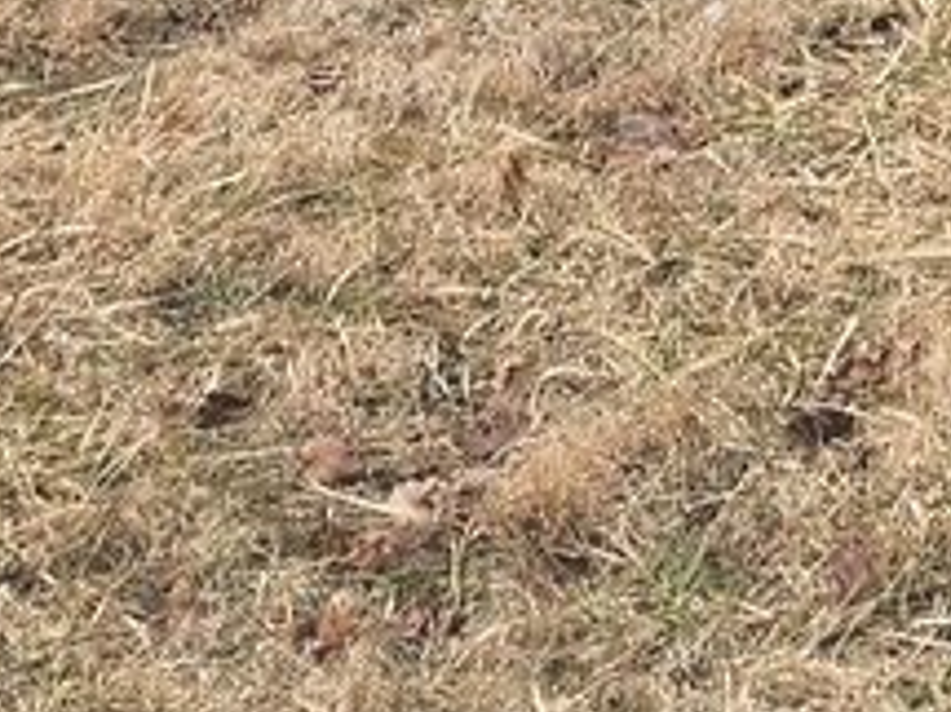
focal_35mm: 154
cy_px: -1481
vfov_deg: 8.1
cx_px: 1203
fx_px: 4228
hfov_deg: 12.5
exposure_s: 1/220
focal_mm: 6.4
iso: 12
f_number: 1.8
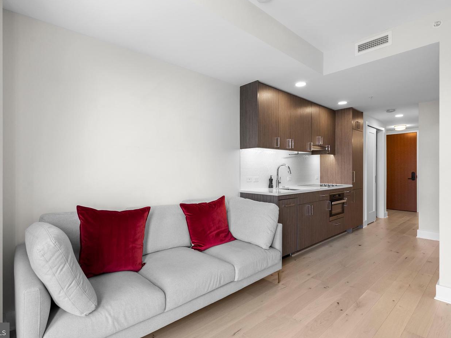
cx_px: 216
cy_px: 165
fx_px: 234
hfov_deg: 87.7
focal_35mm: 18
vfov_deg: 71.6
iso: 320
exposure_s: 1/13
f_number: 8
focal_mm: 16
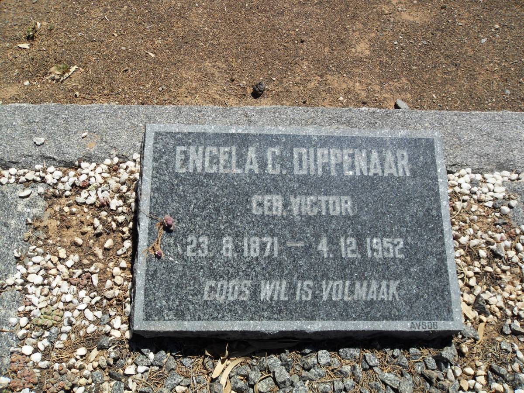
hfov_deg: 52.6
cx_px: 262
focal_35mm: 35
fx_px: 530
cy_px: 196
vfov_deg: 40.7
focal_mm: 6.3
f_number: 8.2
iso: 80
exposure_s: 1/250
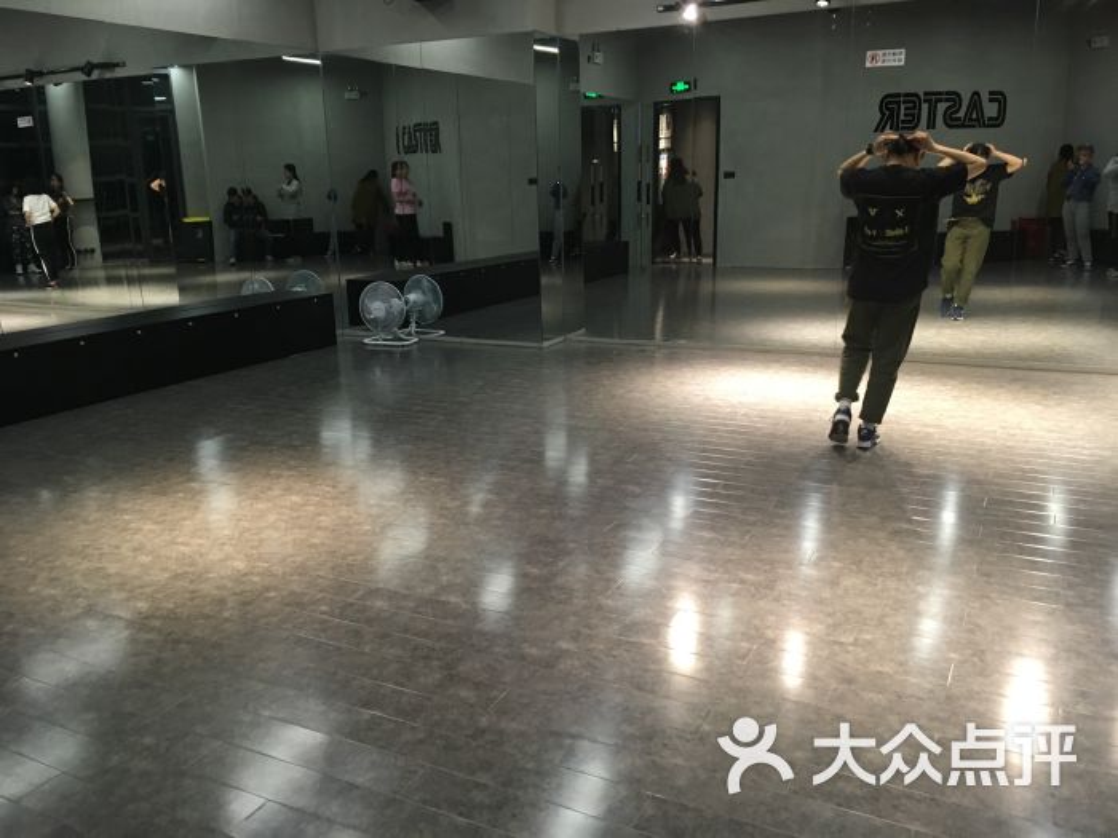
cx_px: 559
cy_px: 419
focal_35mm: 29
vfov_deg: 48.2
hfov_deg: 61.7
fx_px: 937
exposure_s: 1/33
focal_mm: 4.15
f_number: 2.2
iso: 160
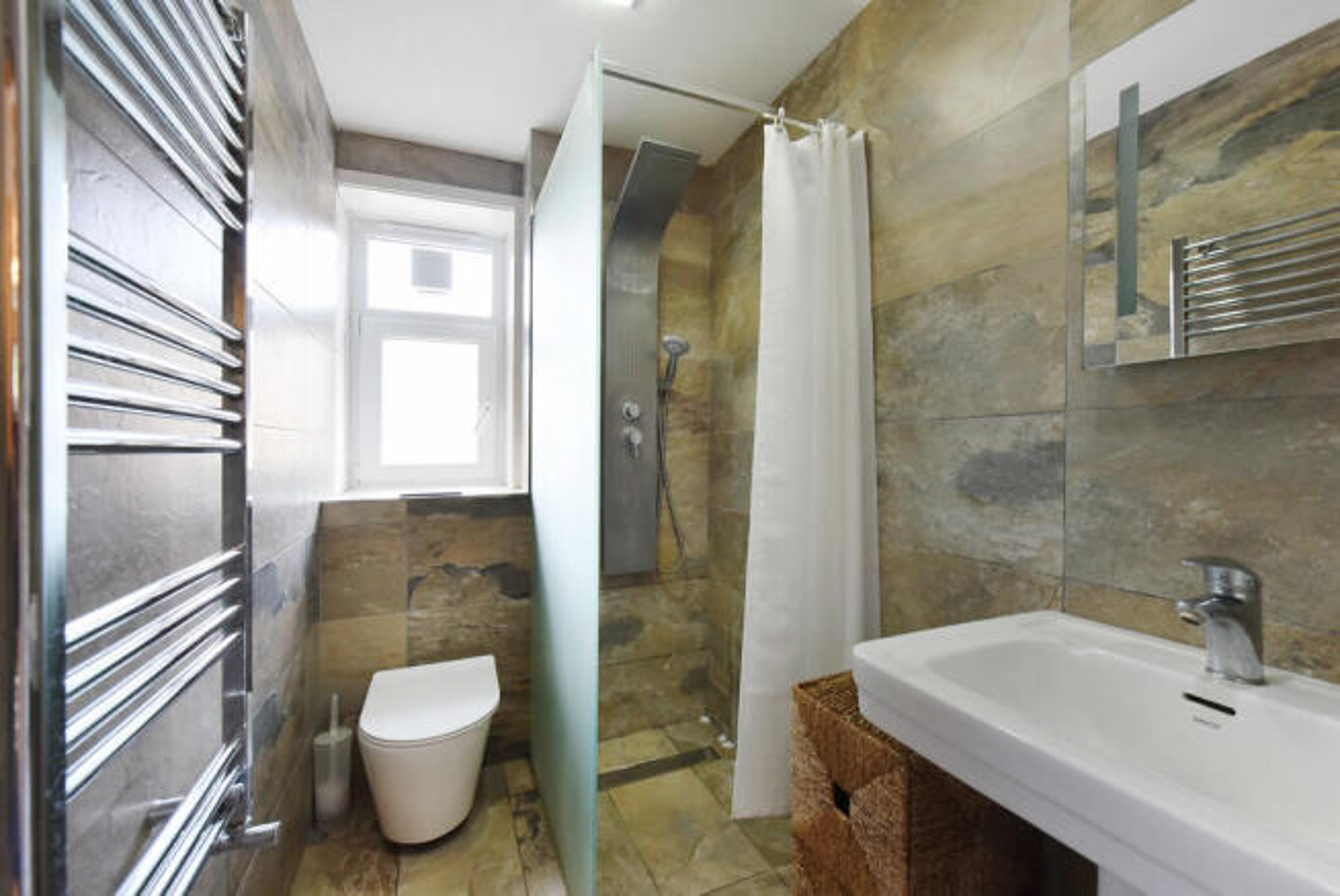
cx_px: 670
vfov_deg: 81.3
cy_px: 448
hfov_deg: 104.2
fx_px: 521
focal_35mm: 14
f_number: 8
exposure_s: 1/15
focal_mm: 14
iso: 500
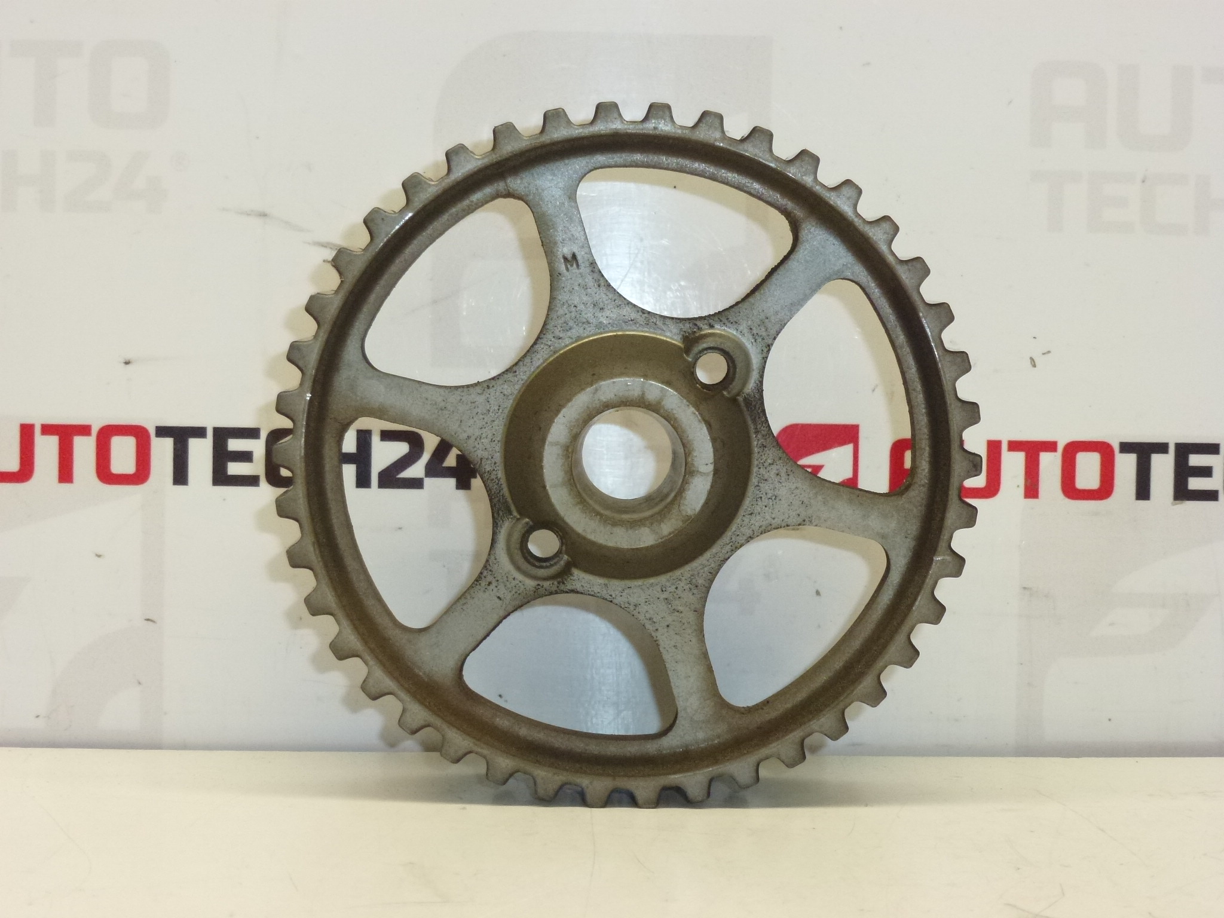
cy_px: 459
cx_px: 612
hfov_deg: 31.7
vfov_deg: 24.0
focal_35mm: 61
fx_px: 2157
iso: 400
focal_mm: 10.9
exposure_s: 1/125
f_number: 4.5
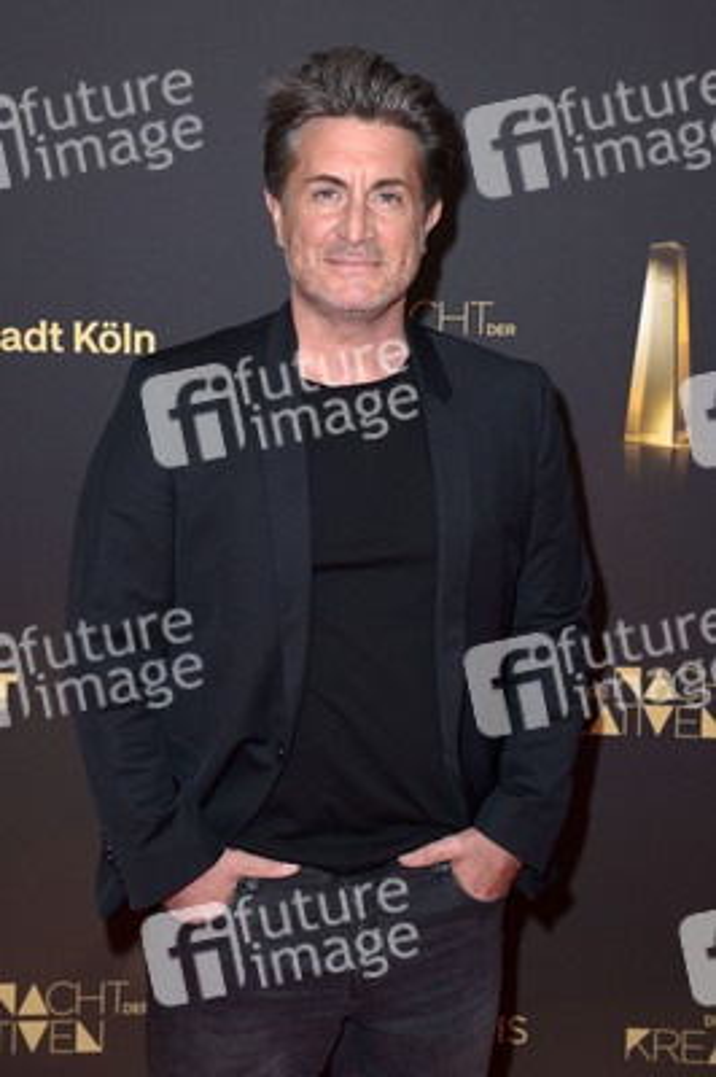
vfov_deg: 32.4
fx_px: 1853
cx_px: 358
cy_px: 538
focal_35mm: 62
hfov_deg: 21.9
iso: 1250
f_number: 5
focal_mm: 62
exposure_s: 1/200
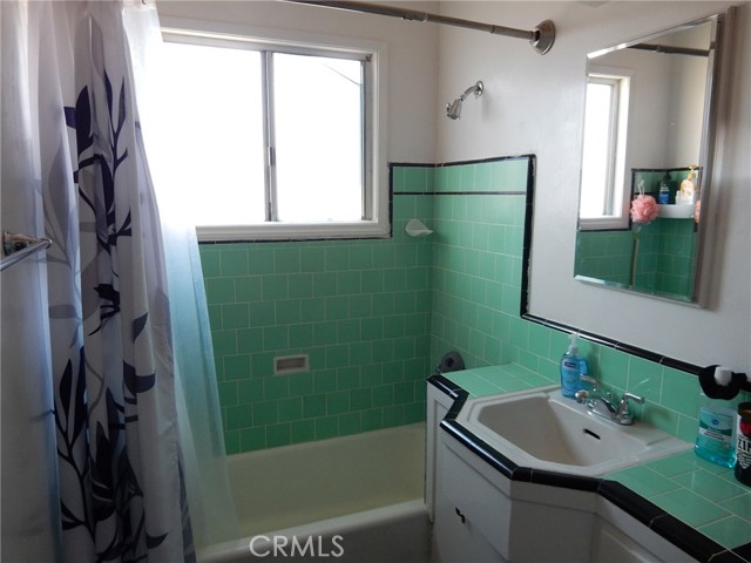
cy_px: 282
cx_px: 376
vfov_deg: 54.9
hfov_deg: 69.4
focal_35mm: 25
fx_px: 542
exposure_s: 1/30
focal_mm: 4.5
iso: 220
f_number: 3.7
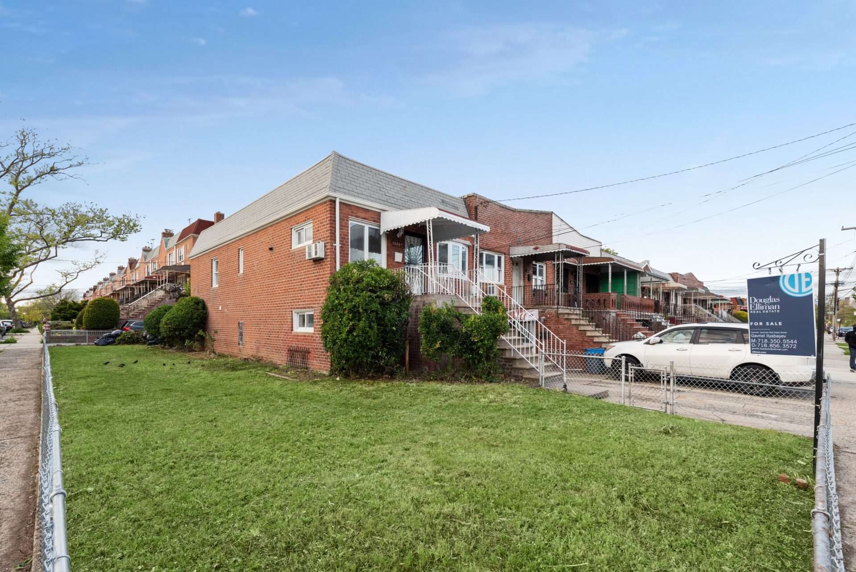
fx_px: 333
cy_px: 286
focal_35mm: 14
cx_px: 428
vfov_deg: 81.3
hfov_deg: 104.2
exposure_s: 1/30
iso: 100
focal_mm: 14
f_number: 11
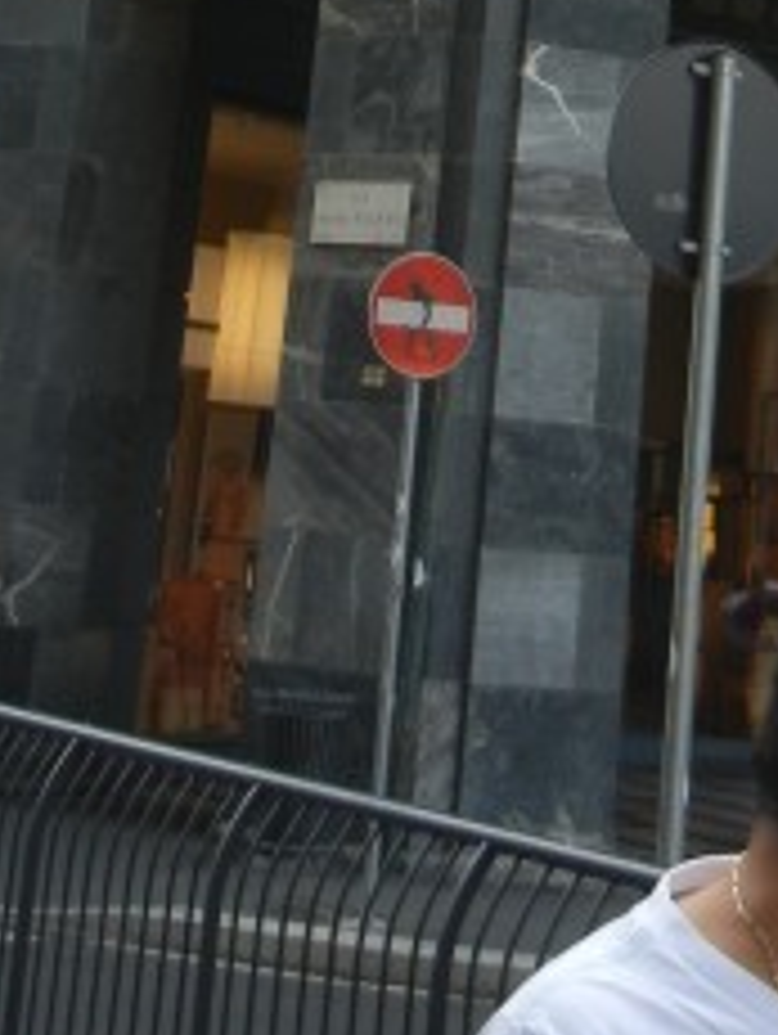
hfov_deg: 14.7
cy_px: -572
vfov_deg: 17.4
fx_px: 2991
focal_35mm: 100
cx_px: 607
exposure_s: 1/242
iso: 160
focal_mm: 5.4
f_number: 3.5
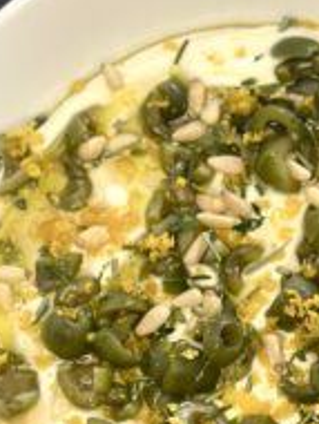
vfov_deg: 15.6
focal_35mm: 126
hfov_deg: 11.7
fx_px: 1545
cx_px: 260
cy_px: 299
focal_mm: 6.86
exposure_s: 1/172
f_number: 1.78
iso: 80
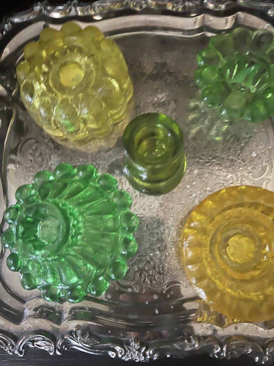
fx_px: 274
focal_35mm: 26
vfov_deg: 67.3
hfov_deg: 53.1
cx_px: 137
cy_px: 183
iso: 640
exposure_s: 1/13
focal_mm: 5.7
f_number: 1.5
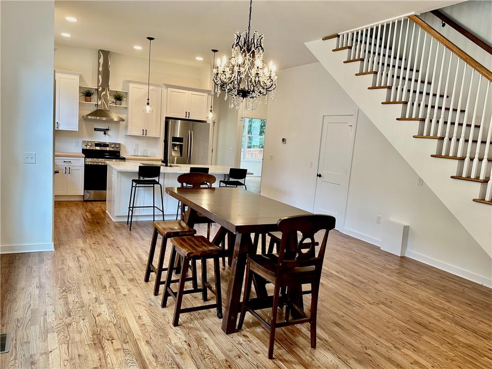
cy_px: 184
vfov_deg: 56.8
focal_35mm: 24
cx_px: 246
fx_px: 341
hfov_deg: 71.6
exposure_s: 1/120
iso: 125
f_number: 1.78
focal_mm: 6.86
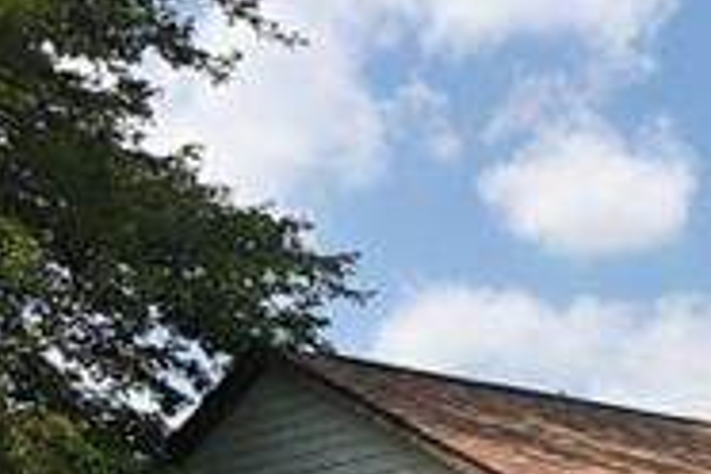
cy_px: 535
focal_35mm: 91
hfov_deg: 21.0
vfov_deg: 14.7
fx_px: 1792
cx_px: 845
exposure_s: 1/250
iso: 180
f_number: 8
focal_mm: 11
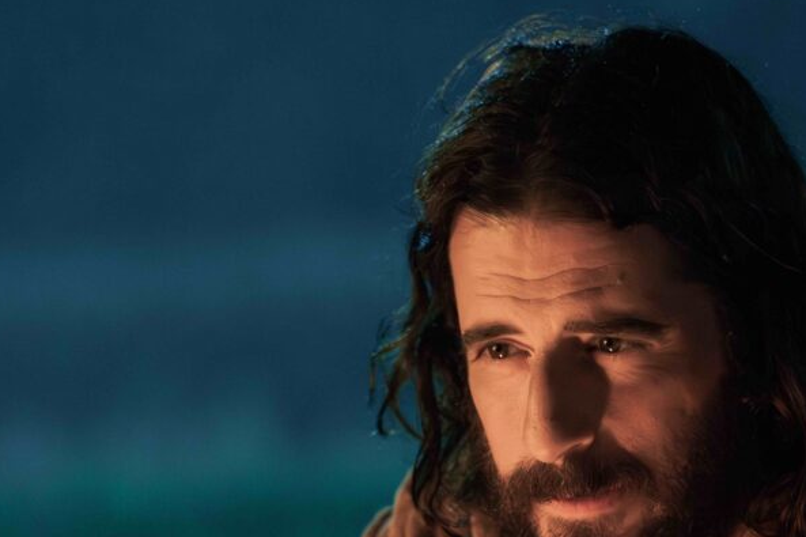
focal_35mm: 321
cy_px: 446
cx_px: 400
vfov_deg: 4.3
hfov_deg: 6.4
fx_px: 7184
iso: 12800
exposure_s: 1/60
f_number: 2.8
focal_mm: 124.3
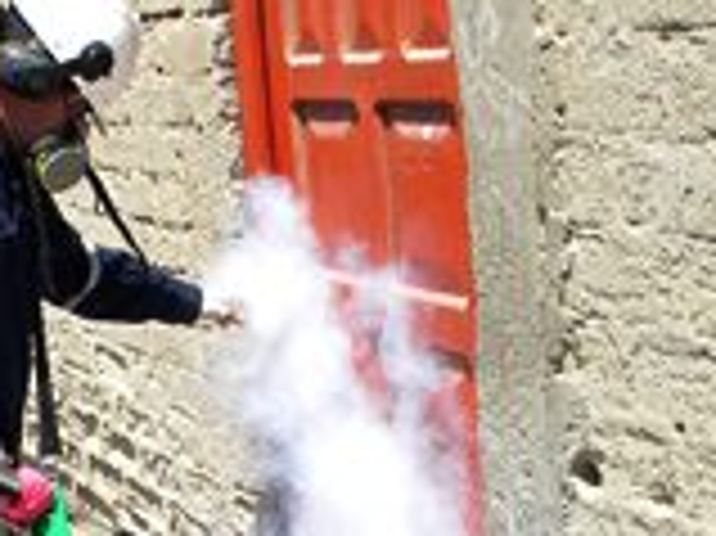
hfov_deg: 24.4
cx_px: 171
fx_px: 1633
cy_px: 428
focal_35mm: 79
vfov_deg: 18.5
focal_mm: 5
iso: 80
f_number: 3.5
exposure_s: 1/443
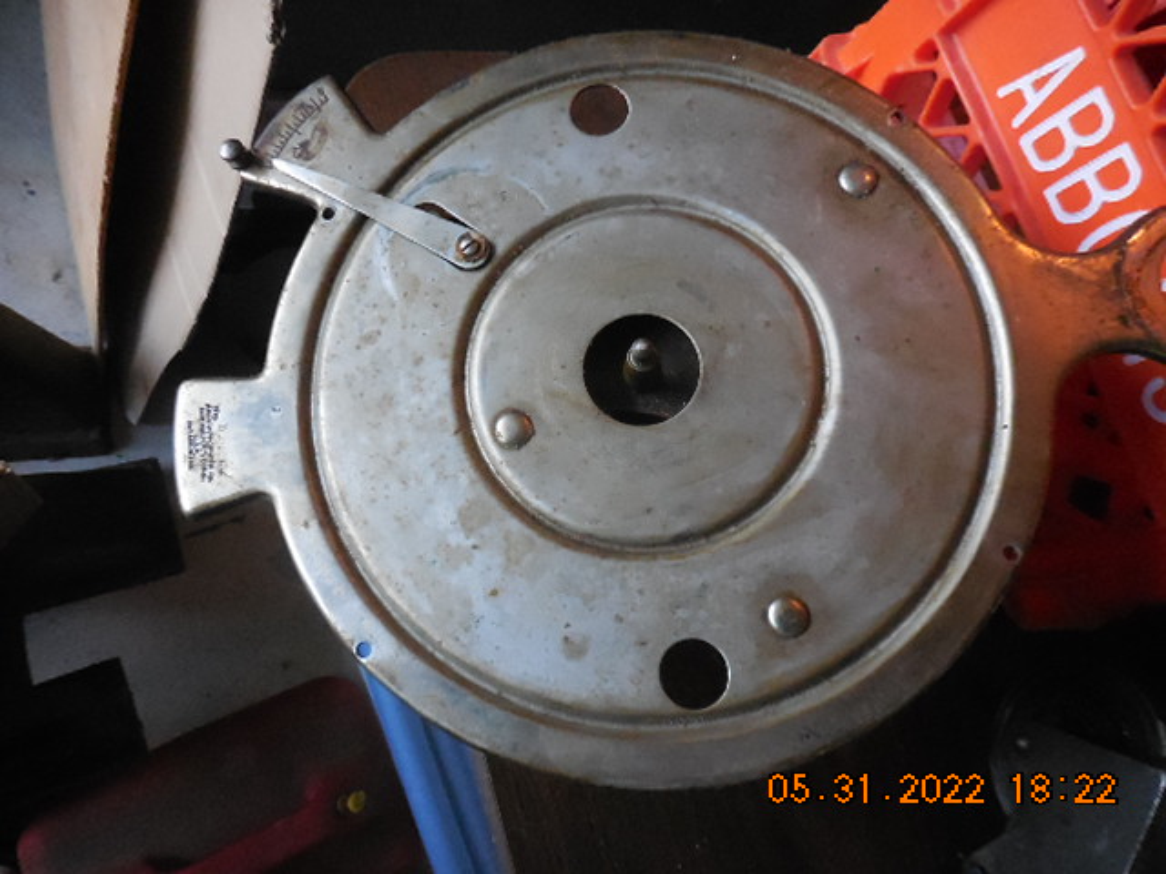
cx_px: 583
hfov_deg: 69.4
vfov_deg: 54.9
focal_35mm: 25
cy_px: 437
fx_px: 842
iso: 1600
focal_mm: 4.5
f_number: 3.7
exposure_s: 1/160
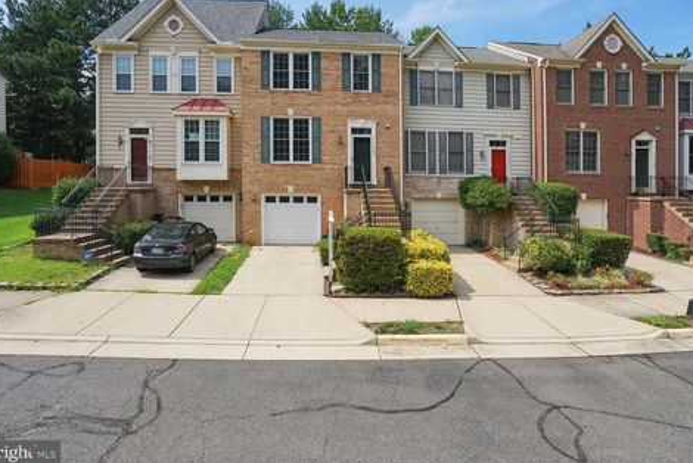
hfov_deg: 93.2
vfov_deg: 70.5
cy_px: 220
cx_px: 349
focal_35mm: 17
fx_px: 327
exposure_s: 1/1600
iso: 800
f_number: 9
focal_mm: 16
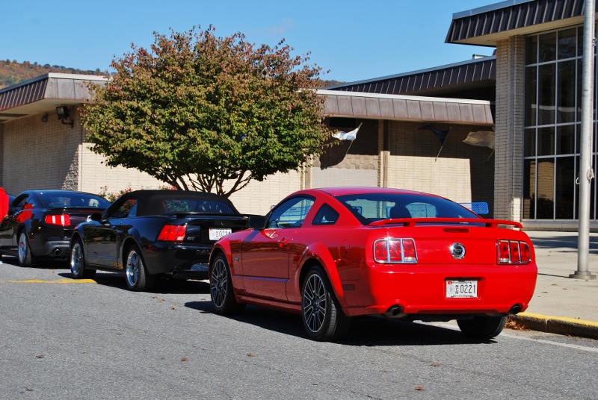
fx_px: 1372
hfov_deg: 24.6
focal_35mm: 82
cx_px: 299
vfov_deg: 16.6
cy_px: 200
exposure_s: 1/250
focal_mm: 55
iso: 100
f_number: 8
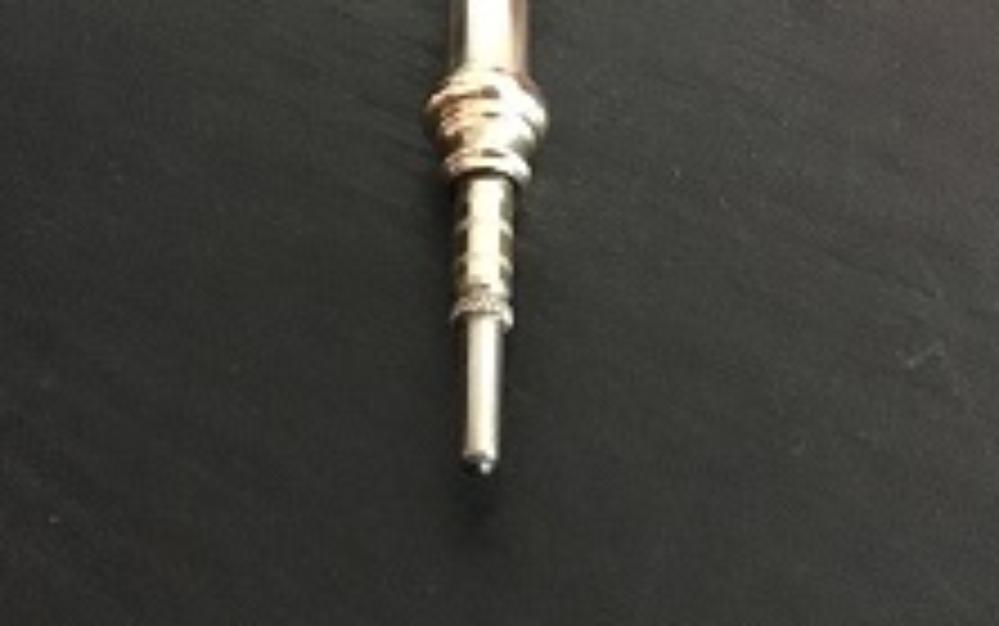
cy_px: 56
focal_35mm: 56
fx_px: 1525
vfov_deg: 22.6
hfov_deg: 36.2
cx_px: 454
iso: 1600
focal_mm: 4.15
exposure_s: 1/17
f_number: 2.2
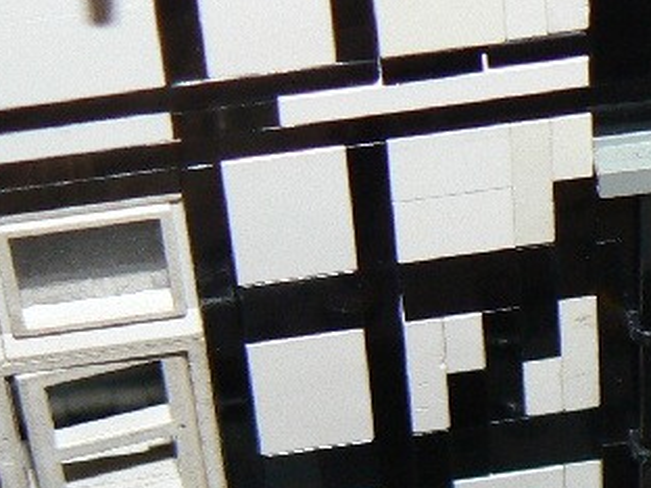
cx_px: 974
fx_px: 4382
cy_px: 528
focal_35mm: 233
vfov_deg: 6.4
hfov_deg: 8.3
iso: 100
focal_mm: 11.8
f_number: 3.2
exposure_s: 1/30
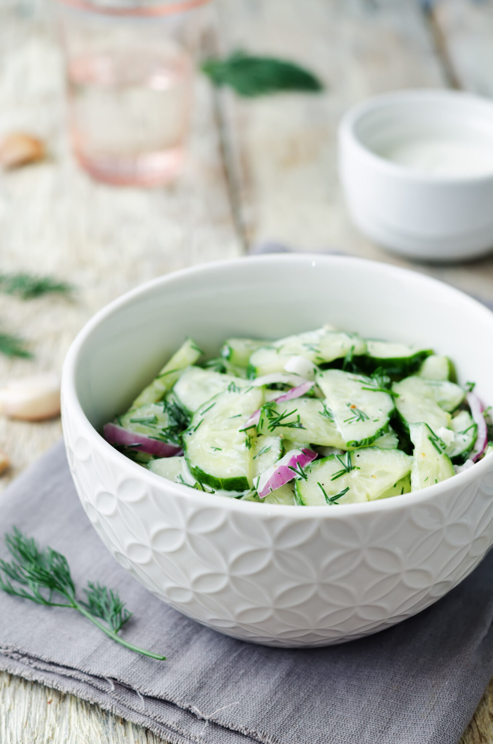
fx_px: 1548
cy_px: 372
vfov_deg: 27.0
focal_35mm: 75
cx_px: 246
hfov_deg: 18.1
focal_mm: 50
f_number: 4.5
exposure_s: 1/80
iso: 100
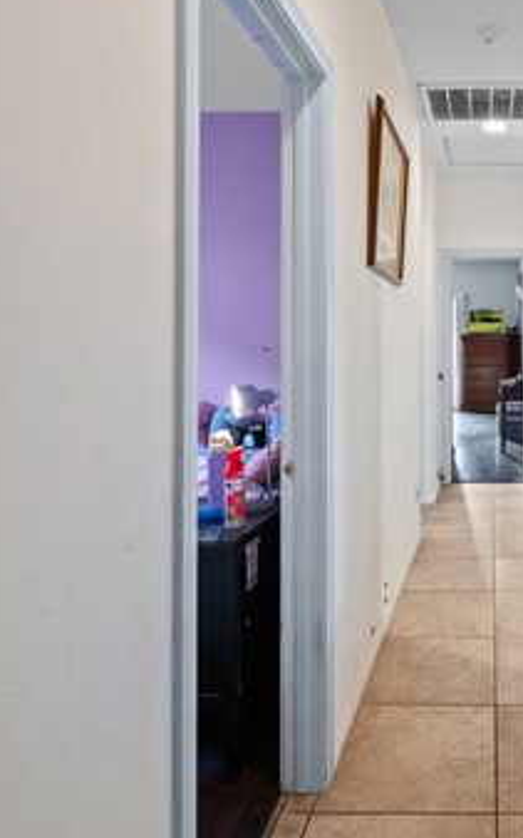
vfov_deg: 67.8
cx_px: 496
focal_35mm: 27
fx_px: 616
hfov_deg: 41.3
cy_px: 338
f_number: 8
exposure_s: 1/4
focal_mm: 14
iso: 2500
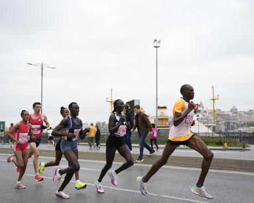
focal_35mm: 42
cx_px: 115
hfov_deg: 43.7
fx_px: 316
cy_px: 101
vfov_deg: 35.7
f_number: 3.2
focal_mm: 37
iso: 100
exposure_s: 1/800
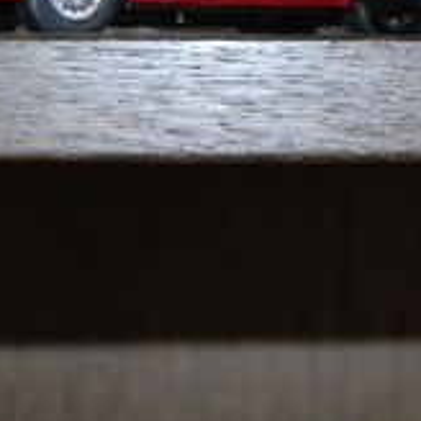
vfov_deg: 10.8
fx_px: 2202
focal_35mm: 160
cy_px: -21
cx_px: 426
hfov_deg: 10.8
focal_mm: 32
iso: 200
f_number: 4.5
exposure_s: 1/60
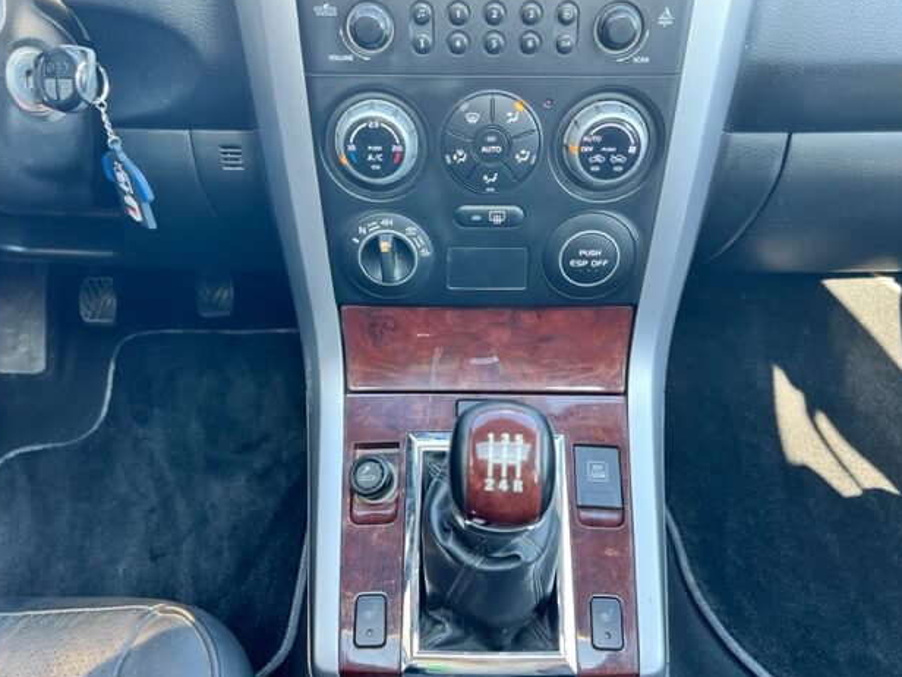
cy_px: 334
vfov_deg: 51.4
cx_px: 452
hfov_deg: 65.3
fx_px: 704
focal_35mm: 27
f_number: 1.5
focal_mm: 5.7
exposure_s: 1/109
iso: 125
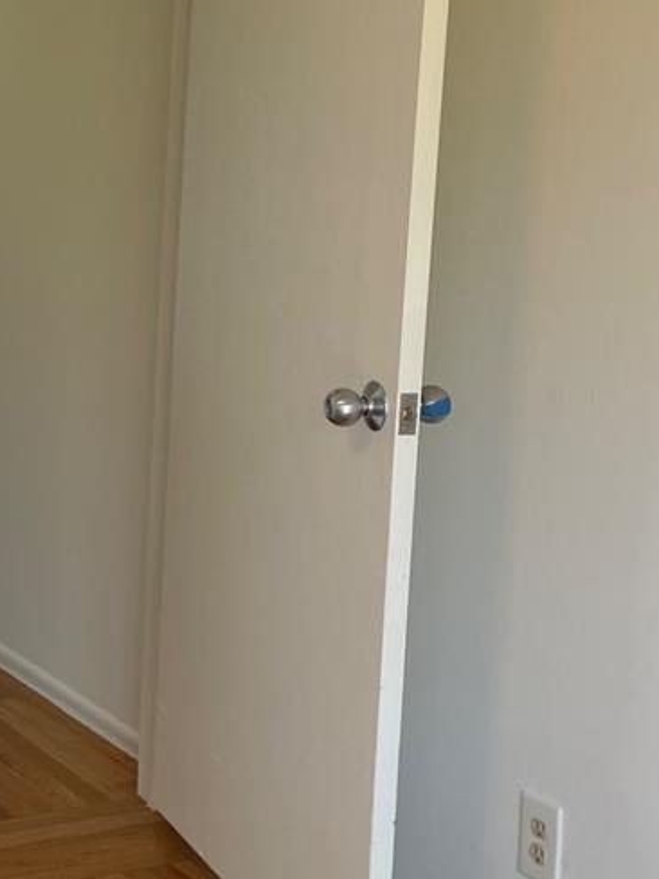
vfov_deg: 24.3
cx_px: -87
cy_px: 270
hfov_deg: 17.7
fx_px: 2031
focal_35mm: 80
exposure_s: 1/120
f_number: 1.6
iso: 32
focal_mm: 4.2
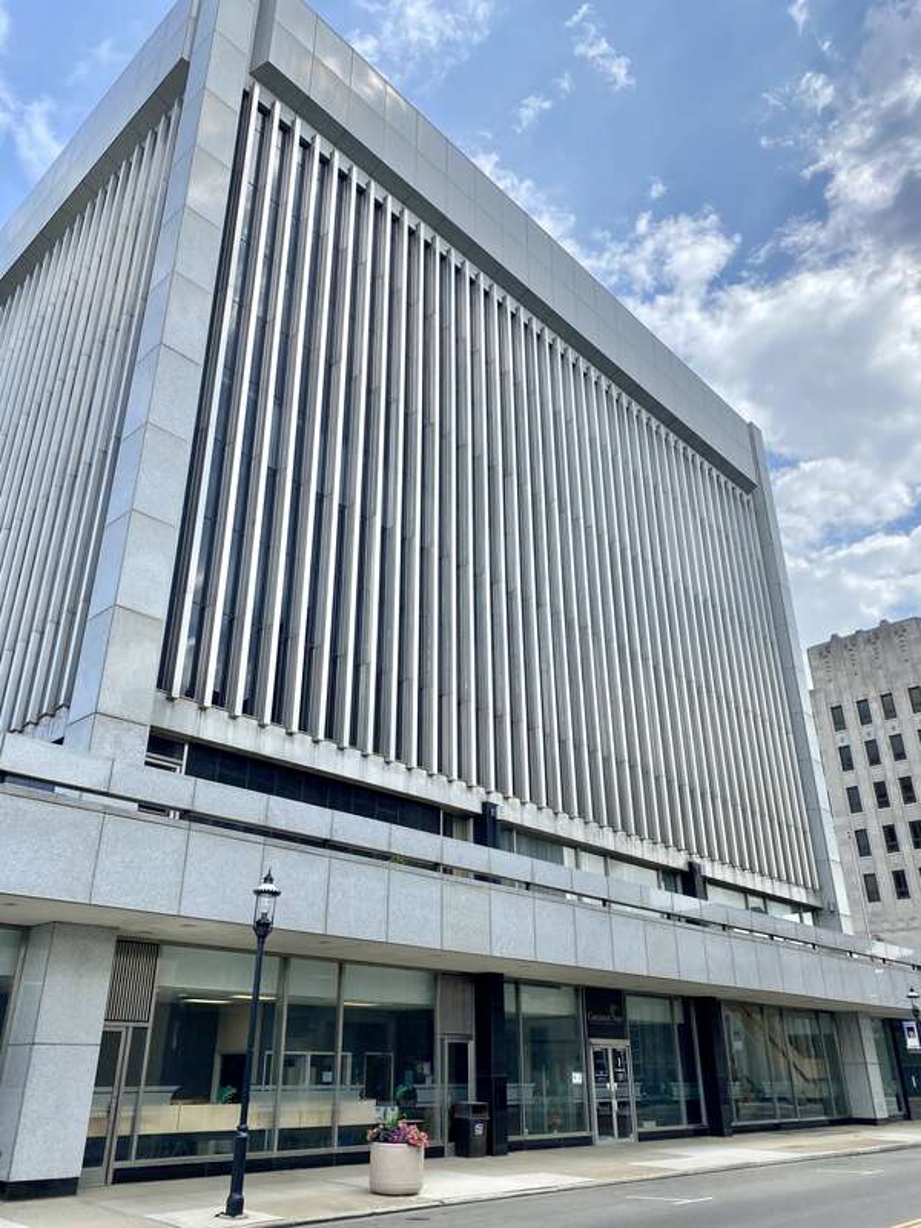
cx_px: 460
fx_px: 922
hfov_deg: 53.1
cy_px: 614
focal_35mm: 26
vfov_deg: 67.3
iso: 32
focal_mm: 4.25
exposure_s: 1/2410
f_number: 1.8
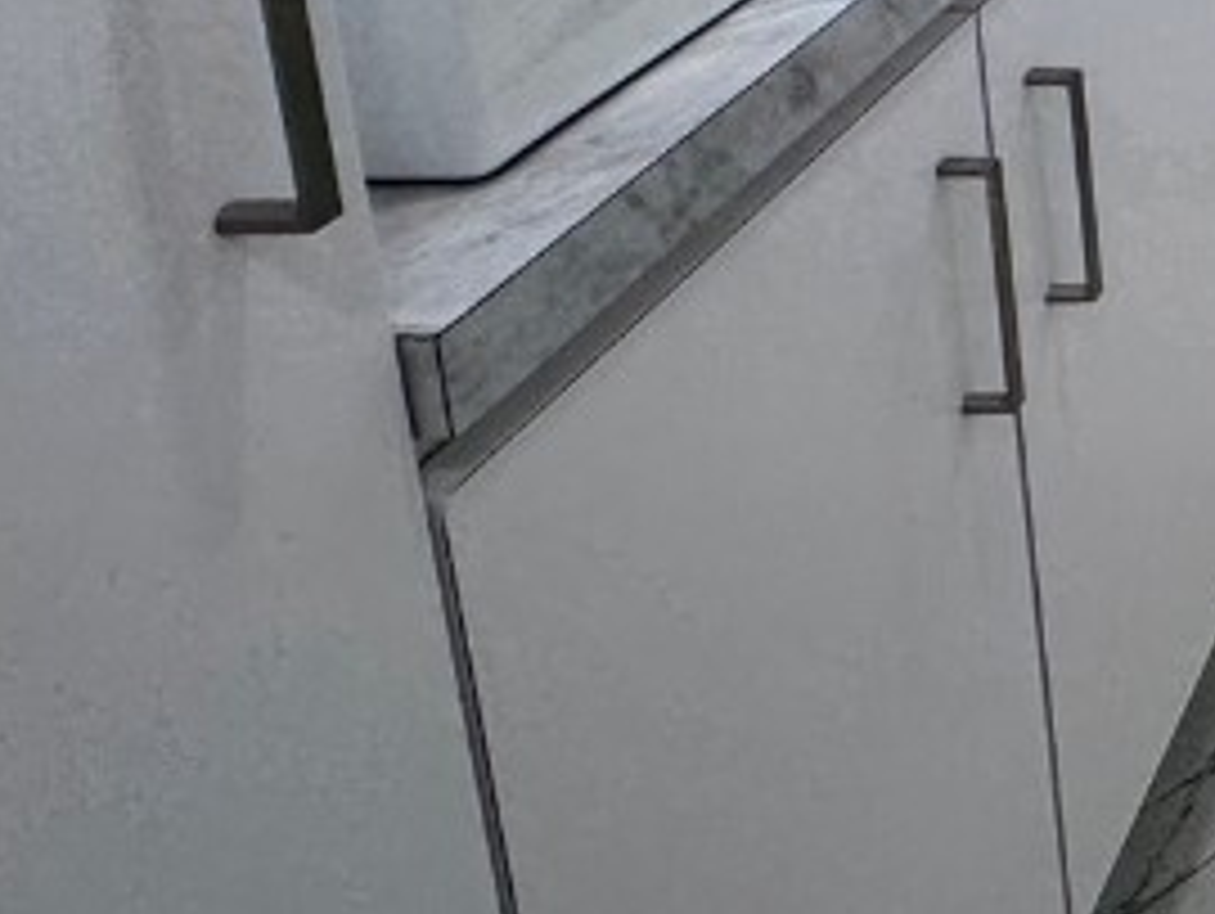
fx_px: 1862
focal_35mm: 53
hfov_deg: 25.1
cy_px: -410
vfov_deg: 23.0
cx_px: 1926
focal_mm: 2.22
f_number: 2.2
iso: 64
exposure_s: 1/120
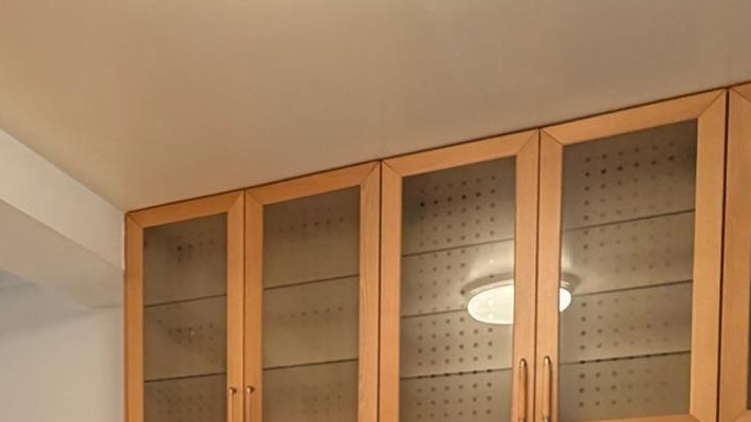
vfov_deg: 22.9
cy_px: 601
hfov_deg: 44.1
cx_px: 147
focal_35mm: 44
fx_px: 876
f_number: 2.2
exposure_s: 1/60
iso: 400
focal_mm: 2.22
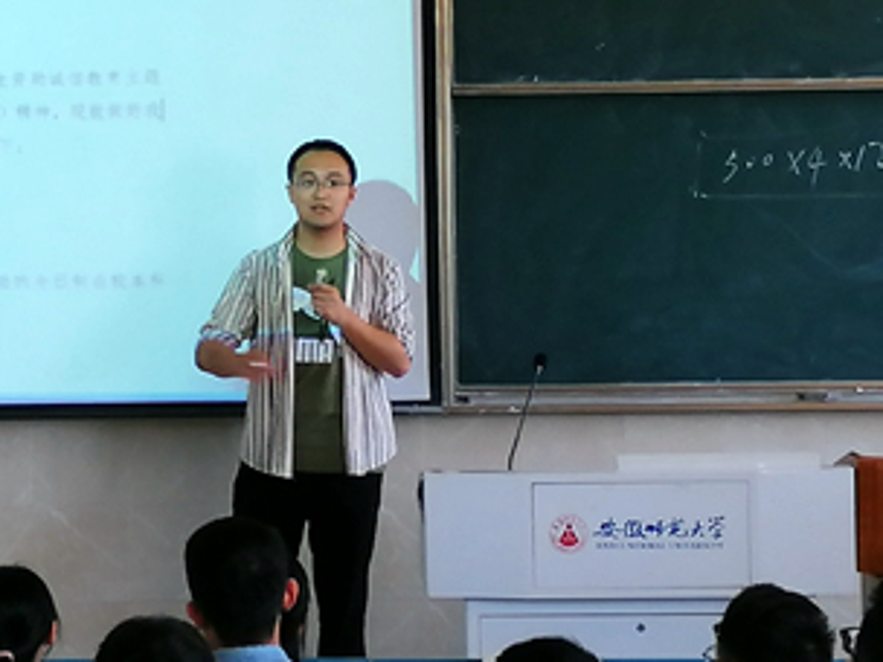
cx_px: 76
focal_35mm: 158
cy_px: 171
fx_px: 4030
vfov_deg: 9.4
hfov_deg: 12.4
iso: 50
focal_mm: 3.81
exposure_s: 1/50
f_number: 2.2
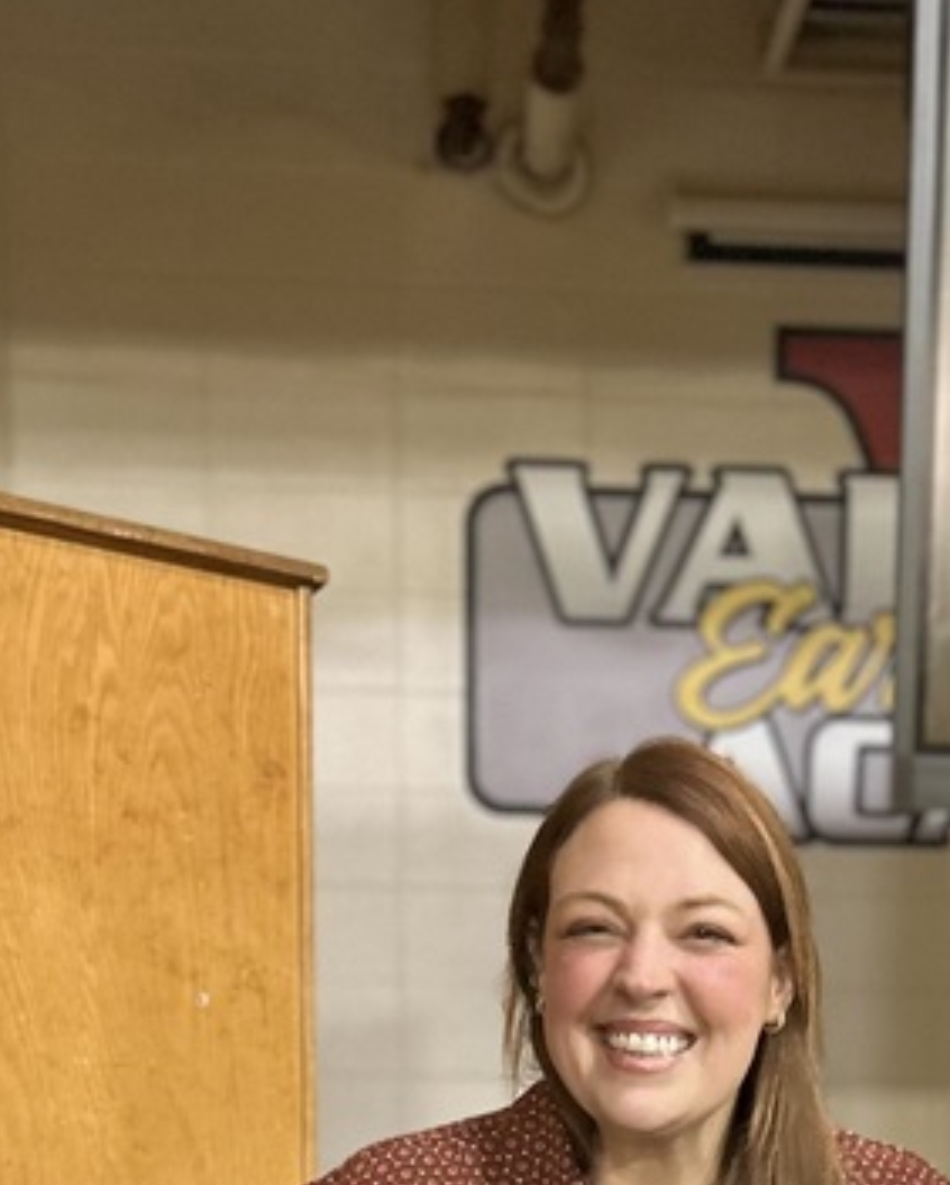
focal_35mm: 72
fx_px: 2528
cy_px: 1596
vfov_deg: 23.0
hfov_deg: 21.2
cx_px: 623
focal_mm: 5.7
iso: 500
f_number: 1.5
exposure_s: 1/60
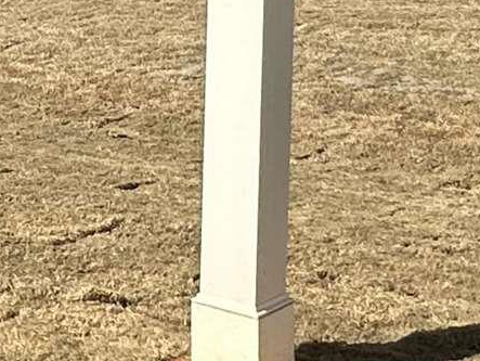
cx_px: -202
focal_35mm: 97
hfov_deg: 18.3
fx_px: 1346
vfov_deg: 14.7
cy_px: -99
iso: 50
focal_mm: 2.22
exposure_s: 1/2747
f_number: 2.2
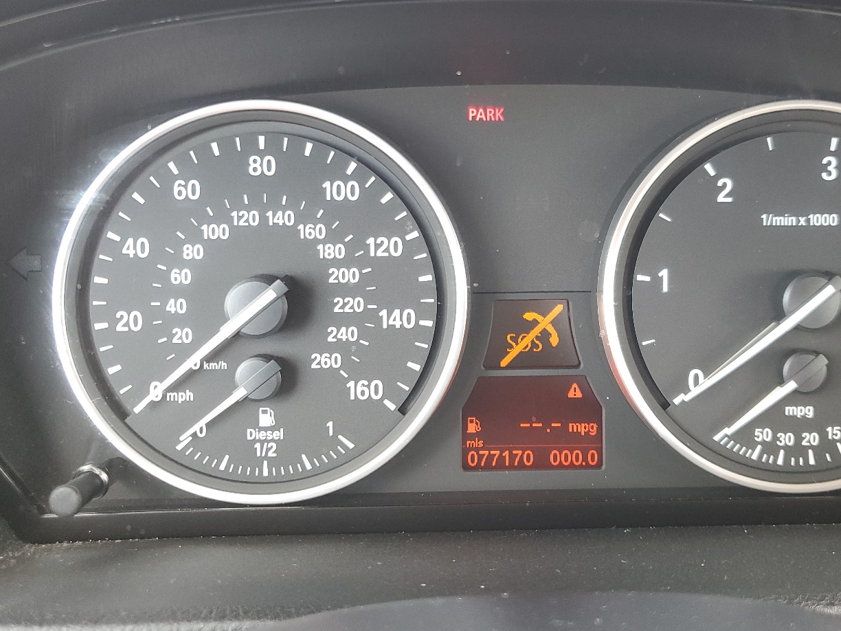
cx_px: 517
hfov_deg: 53.5
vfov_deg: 41.6
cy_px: 247
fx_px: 826
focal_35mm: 34
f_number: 1.5
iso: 94
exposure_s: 1/60.2
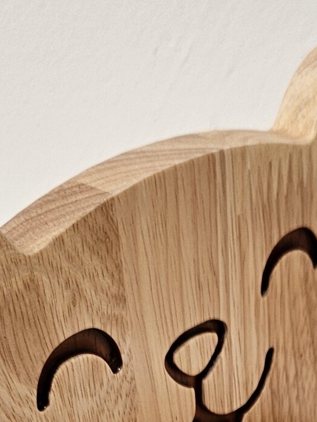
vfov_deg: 19.7
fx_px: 1038
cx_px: 326
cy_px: 649
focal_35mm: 85
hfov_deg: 16.9
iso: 100
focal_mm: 5.4
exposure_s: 1/180
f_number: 1.8
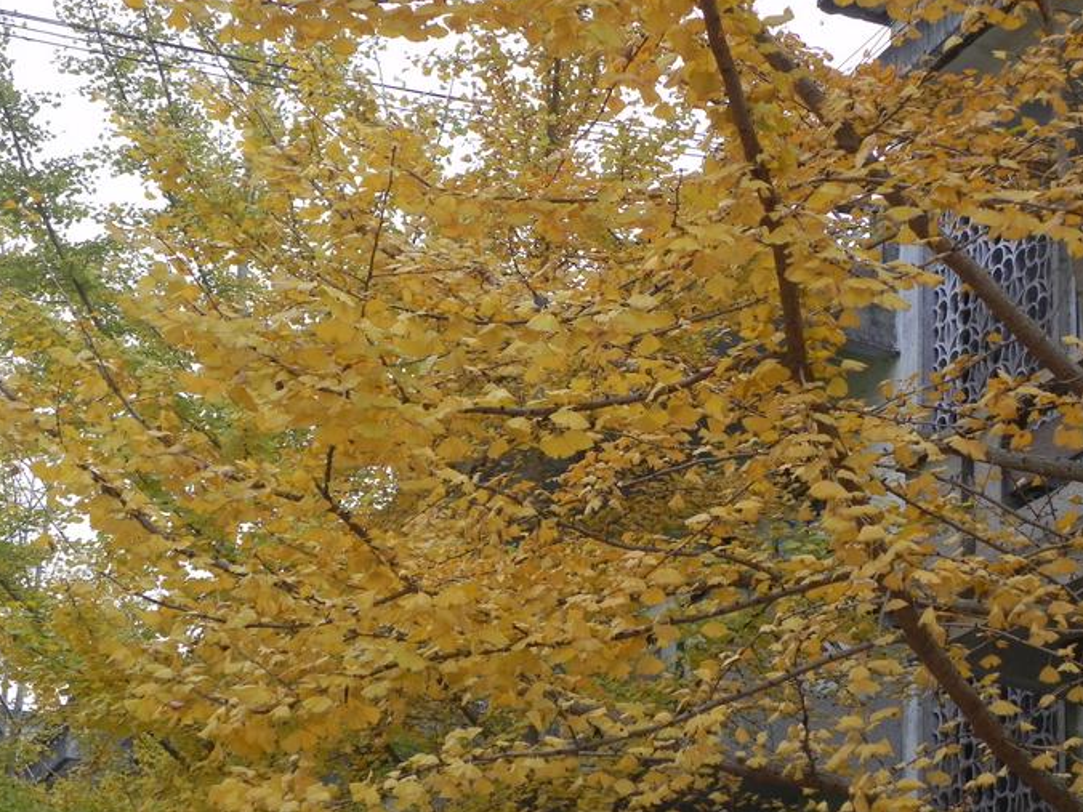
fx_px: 2753
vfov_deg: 16.8
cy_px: 403
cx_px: 550
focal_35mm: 88
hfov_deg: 22.3
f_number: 4
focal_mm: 15.1
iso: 267
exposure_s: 1/125
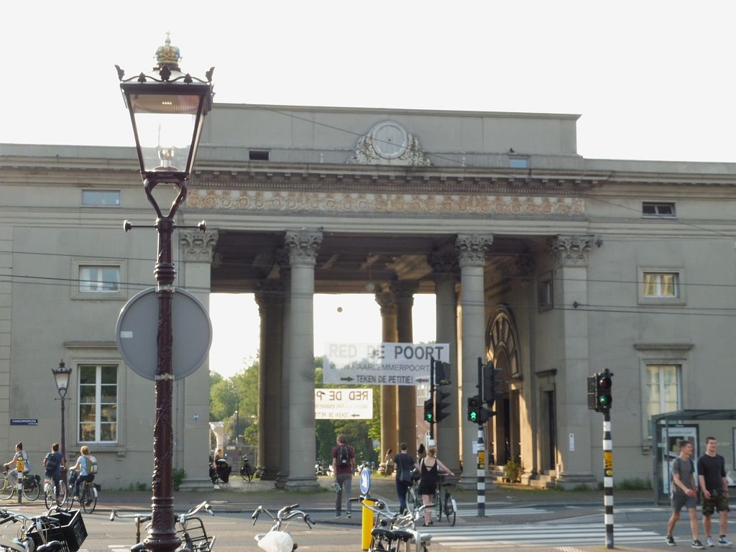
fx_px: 1318
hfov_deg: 31.2
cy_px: 276
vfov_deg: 23.7
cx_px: 368
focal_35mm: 62
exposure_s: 1/100
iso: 100
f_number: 5.6
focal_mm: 11
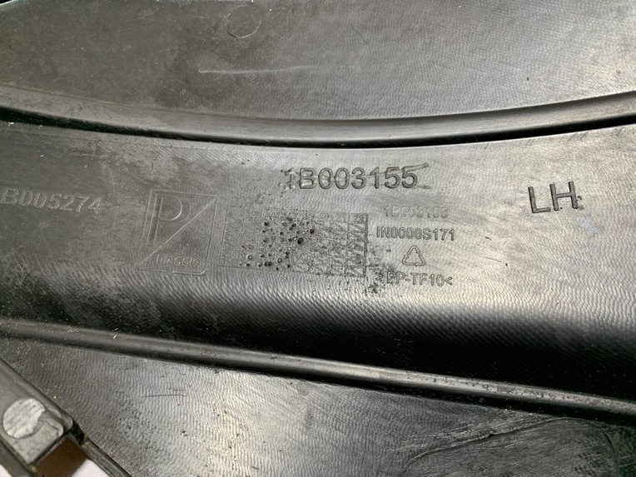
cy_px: 238
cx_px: 318
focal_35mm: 26
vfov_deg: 53.1
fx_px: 478
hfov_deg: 67.3
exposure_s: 1/101
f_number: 1.8
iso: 100
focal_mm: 4.25
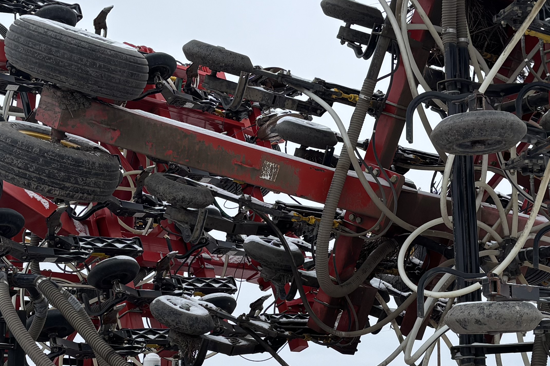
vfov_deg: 18.8
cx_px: 220
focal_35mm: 72
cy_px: 276
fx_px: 1100
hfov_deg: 28.0
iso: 50
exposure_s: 1/1437
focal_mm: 5.96
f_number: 1.6
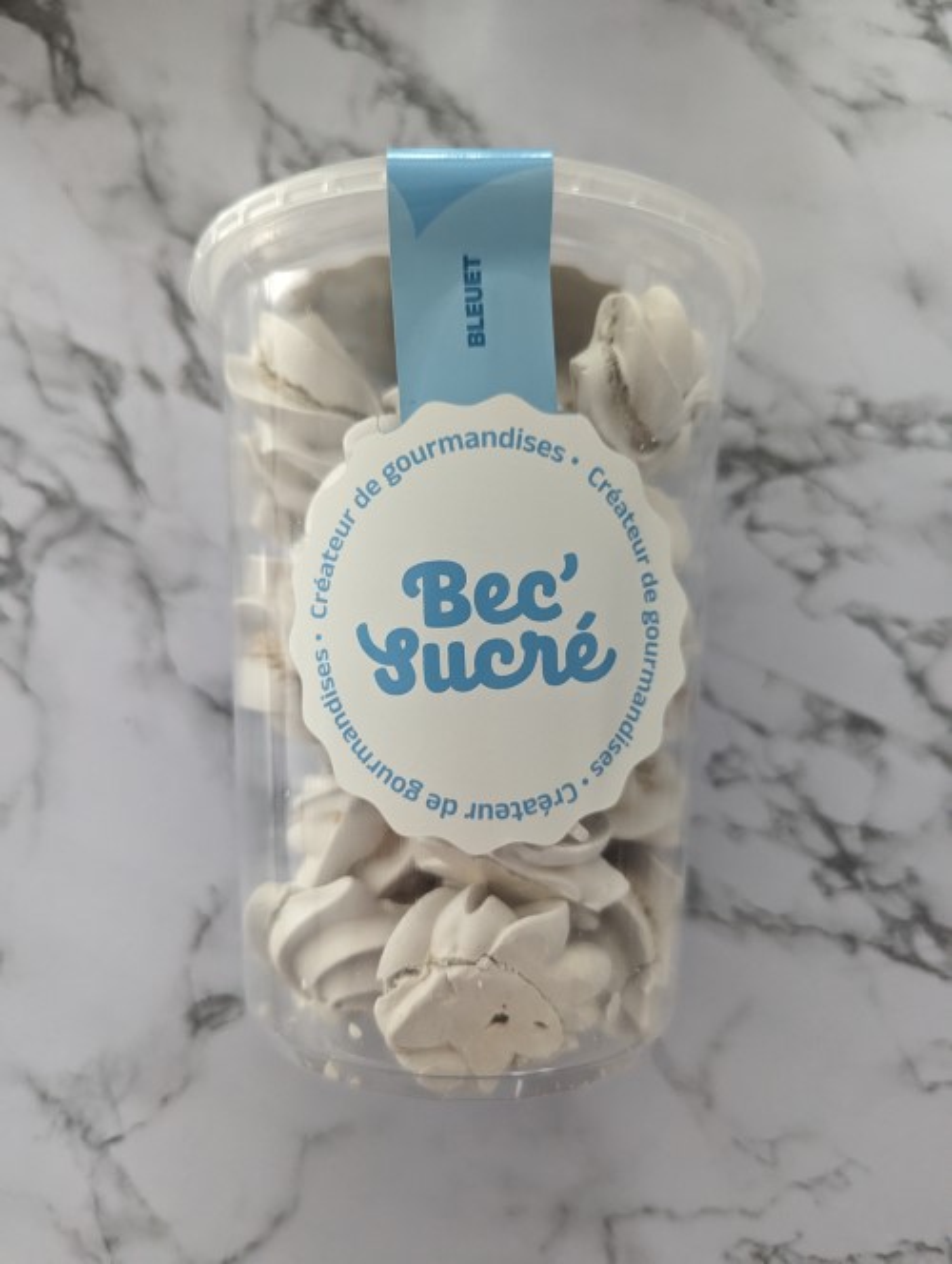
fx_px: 878
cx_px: 476
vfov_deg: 71.5
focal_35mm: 24
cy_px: 632
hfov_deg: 56.9
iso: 779
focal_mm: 6.81
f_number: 1.85
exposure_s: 1/49.8
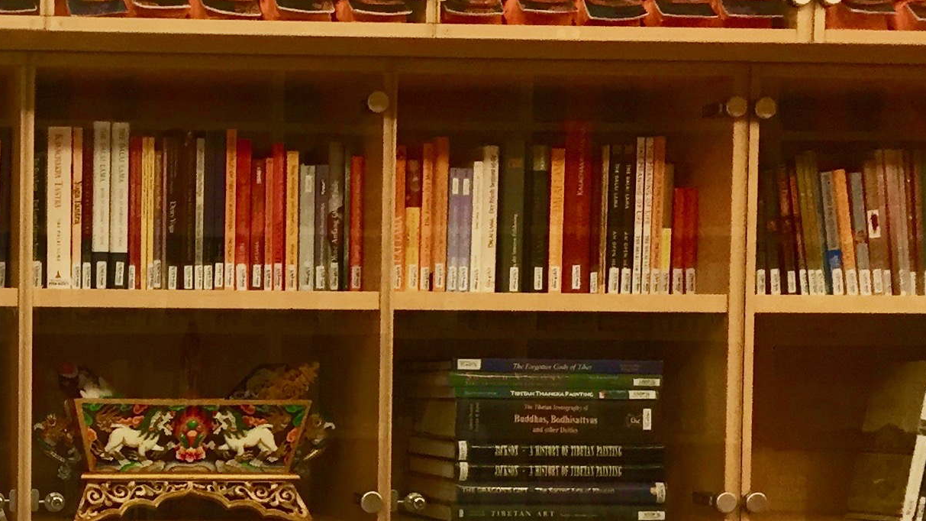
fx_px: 2087
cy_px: 466
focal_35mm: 85
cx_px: -71
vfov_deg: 14.1
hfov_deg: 23.6
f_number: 2.2
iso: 32
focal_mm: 4.15
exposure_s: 1/30
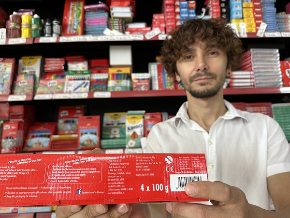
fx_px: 201
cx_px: 145
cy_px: 109
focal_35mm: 24
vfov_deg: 56.8
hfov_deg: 71.6
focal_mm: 6.86
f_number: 1.78
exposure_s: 1/100
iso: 100
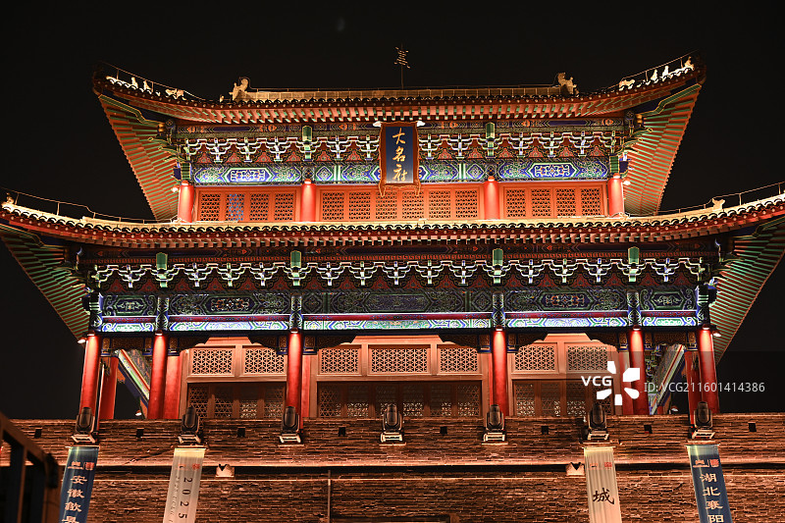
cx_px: 392
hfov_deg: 35.6
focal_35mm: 56
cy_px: 262
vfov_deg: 24.2
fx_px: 1221
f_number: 4
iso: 450
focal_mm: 56
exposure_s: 1/15
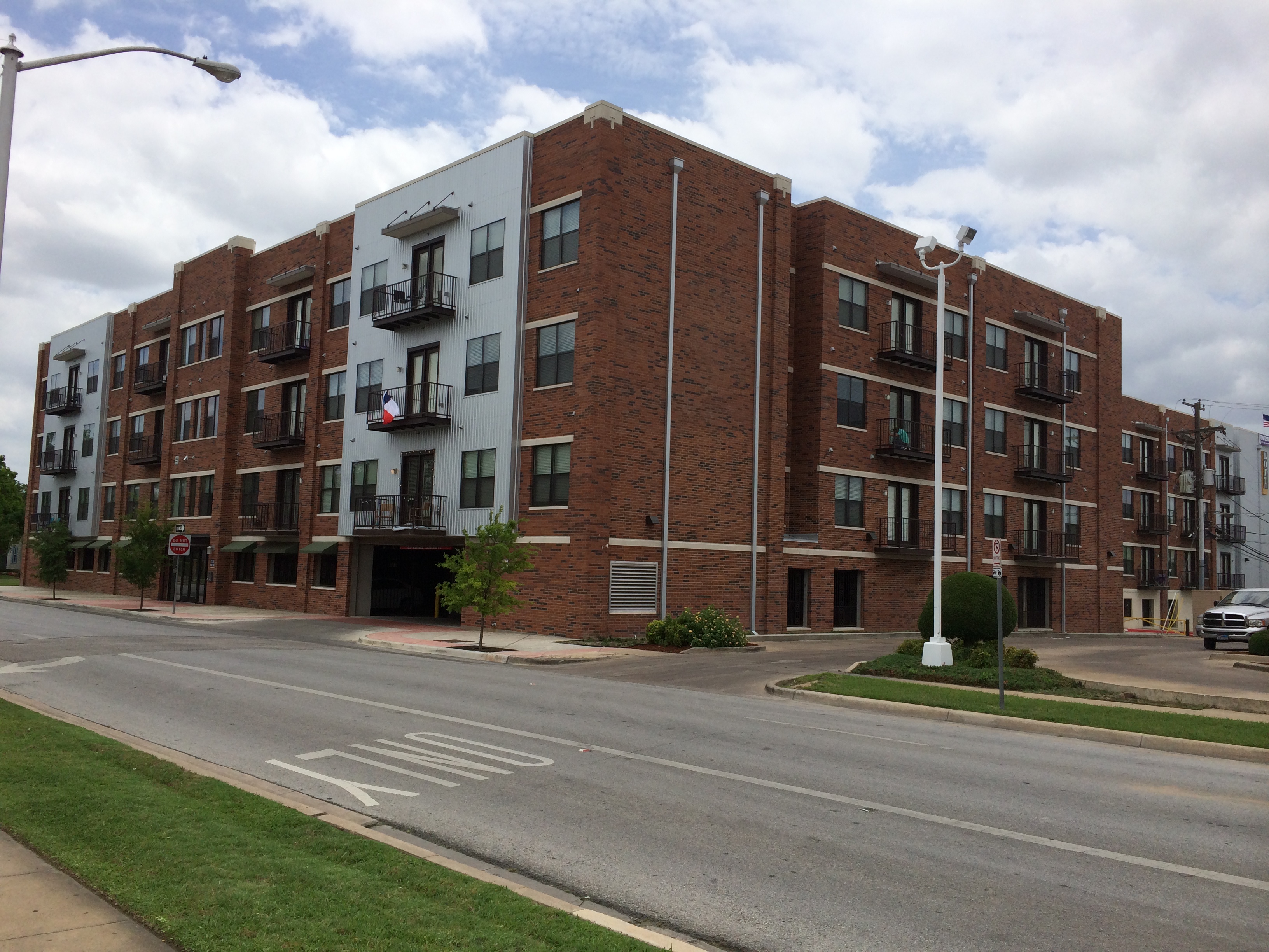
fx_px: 1100
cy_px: 476
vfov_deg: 46.8
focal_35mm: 30
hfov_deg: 60.0
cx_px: 634
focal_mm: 4.12
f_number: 2.2
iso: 32
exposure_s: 1/3731
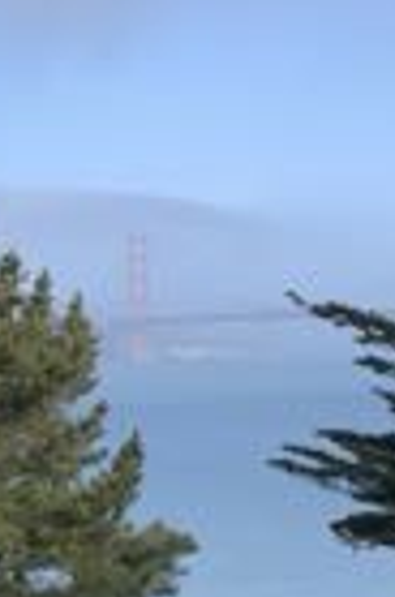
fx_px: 2580
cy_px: 232
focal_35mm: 156
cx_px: 240
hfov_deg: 8.8
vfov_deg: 13.2
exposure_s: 1/639
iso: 16
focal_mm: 6
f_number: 2.4
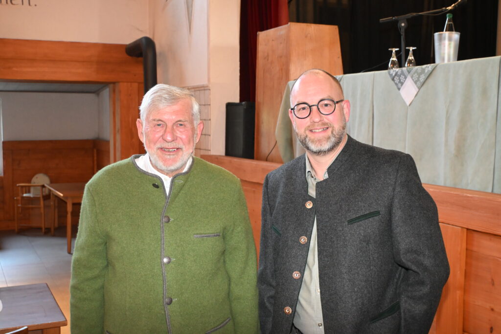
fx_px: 626
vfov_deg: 29.9
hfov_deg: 43.6
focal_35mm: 45
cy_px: 167
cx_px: 250
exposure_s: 1/30
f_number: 4.8
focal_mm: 30
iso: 2000
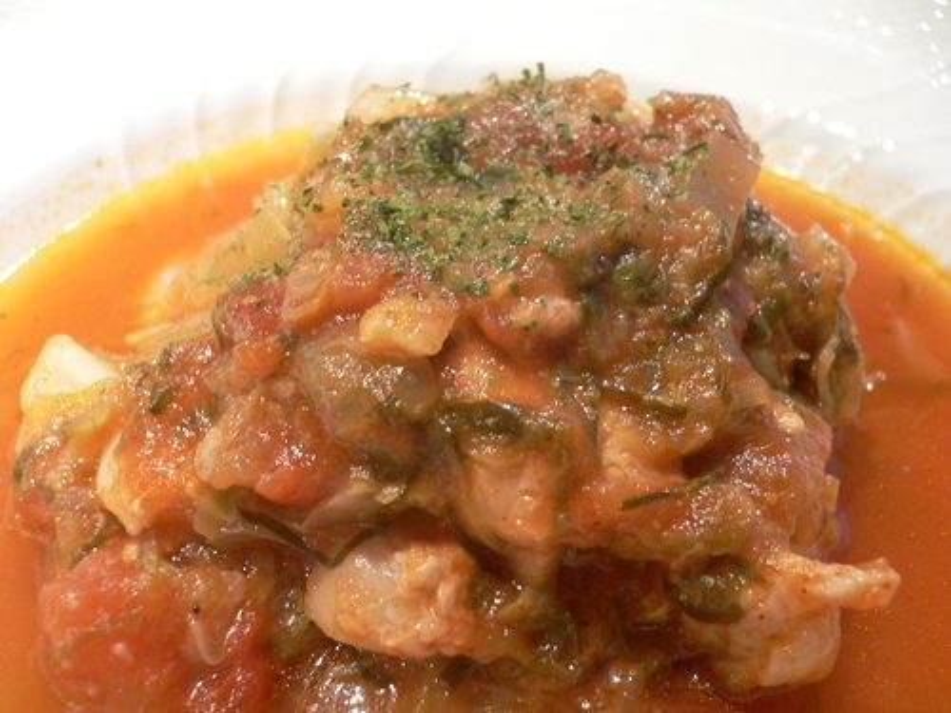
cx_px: 476
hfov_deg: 52.6
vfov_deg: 40.7
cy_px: 356
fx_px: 962
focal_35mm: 35
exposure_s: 1/13
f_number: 2.8
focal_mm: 5.8
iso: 100
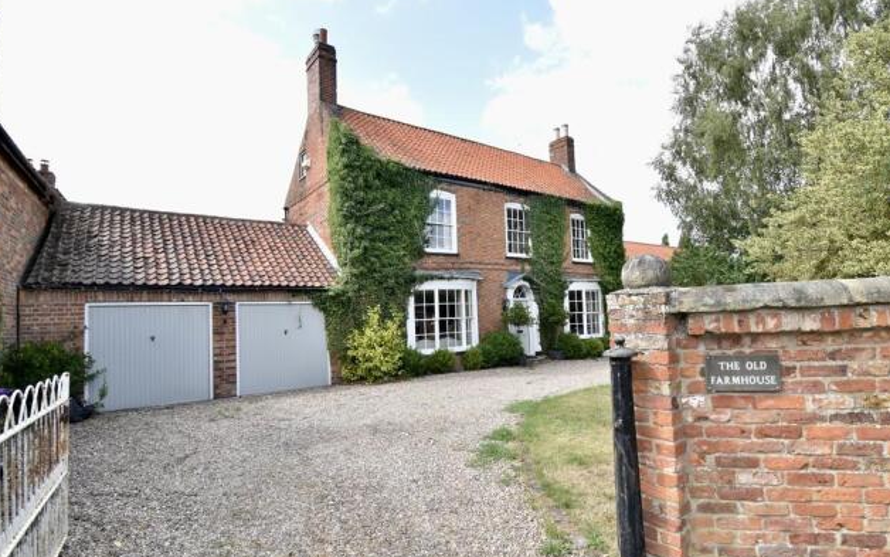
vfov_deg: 66.4
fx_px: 425
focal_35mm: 18
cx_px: 444
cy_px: 297
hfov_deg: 92.6
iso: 800
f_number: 9
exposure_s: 1/320
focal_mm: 11
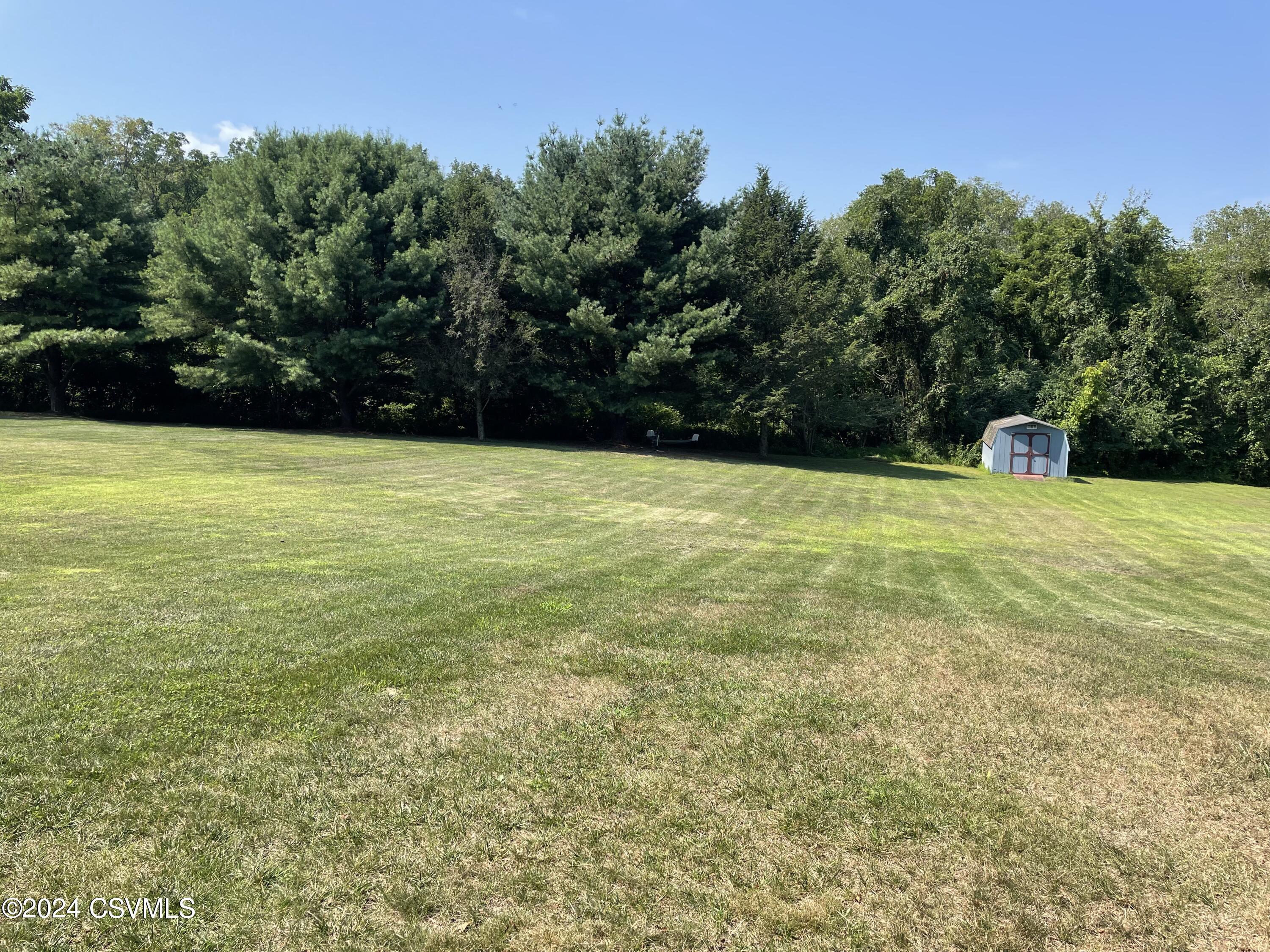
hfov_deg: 67.3
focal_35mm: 26
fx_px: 954
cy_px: 476
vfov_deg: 53.1
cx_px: 635
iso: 32
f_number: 1.6
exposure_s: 1/2053
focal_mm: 4.2
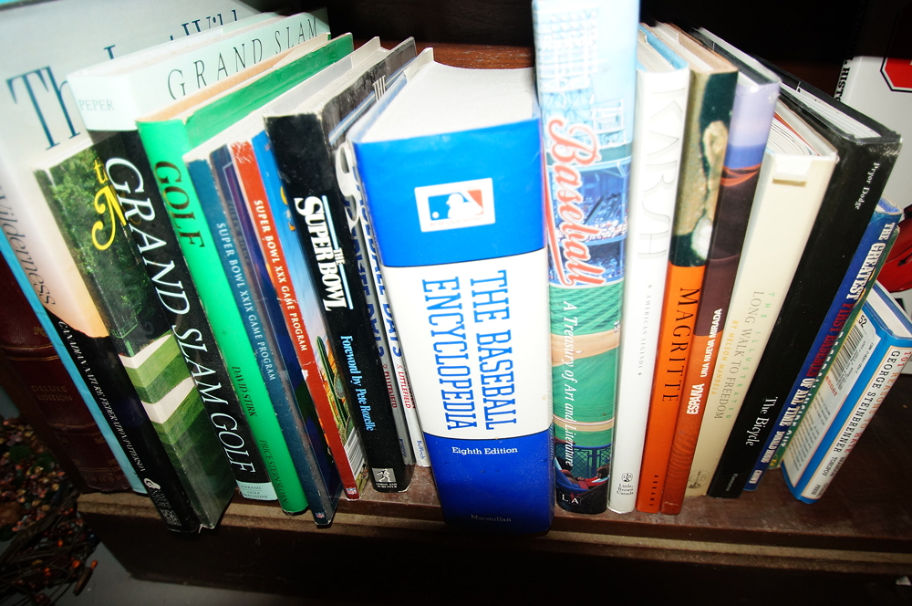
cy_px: 303
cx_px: 456
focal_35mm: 20
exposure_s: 1/60
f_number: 4
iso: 400
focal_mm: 13
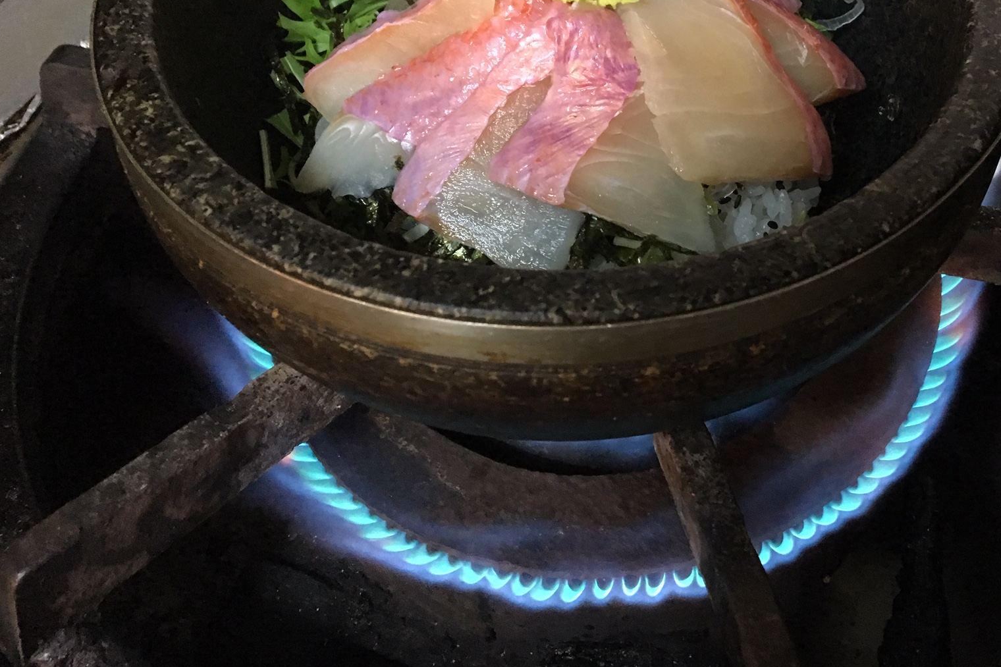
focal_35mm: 40
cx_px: 653
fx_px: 1112
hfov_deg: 47.8
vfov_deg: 33.0
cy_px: 198
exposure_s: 1/15
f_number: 2.2
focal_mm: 4.15
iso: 250
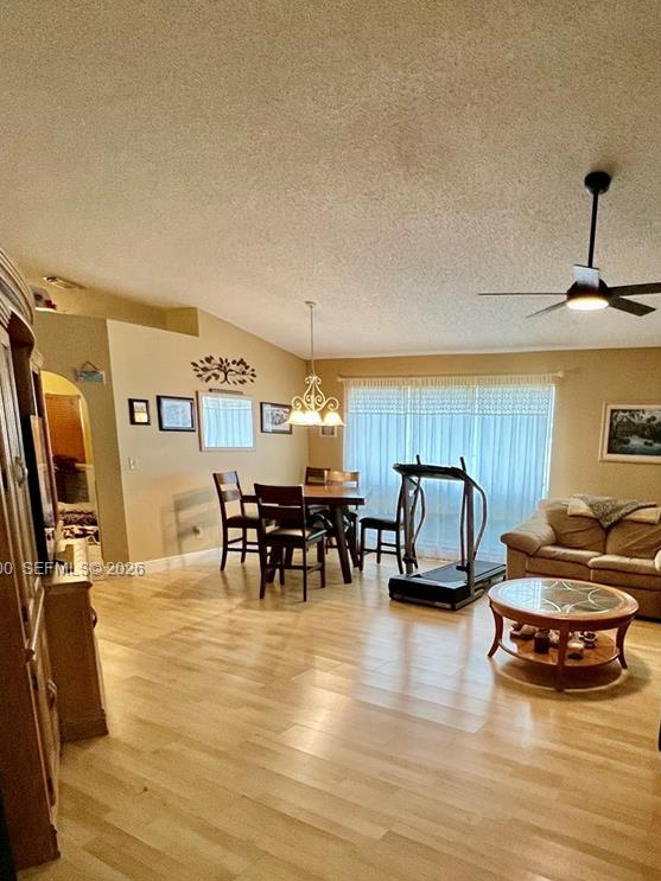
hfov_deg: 61.4
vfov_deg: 77.0
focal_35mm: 21
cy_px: 570
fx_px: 535
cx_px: 458
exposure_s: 1/60
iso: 320
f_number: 1.8
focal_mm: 1.57
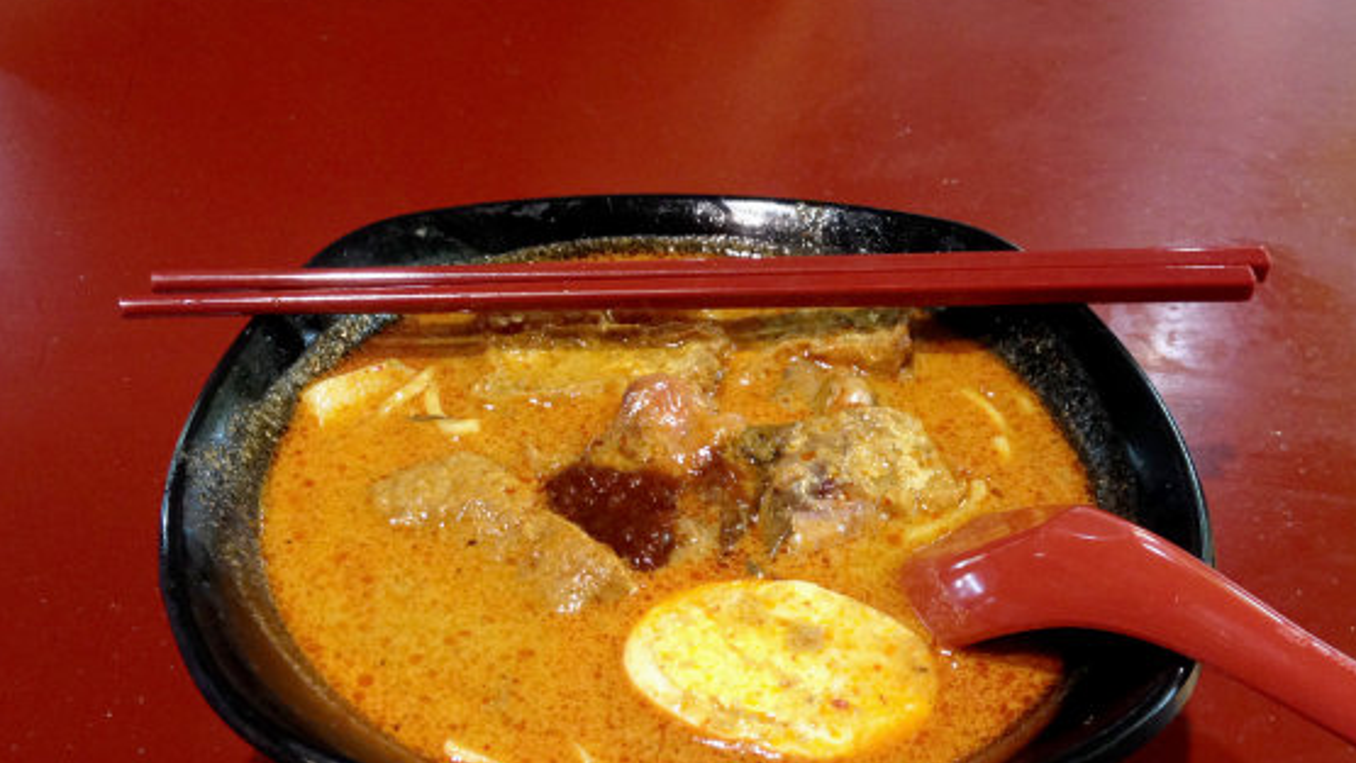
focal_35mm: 42
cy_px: 523
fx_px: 1510
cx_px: 683
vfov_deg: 28.1
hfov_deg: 48.3
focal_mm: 4.28
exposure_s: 1/20
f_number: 2.4
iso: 125
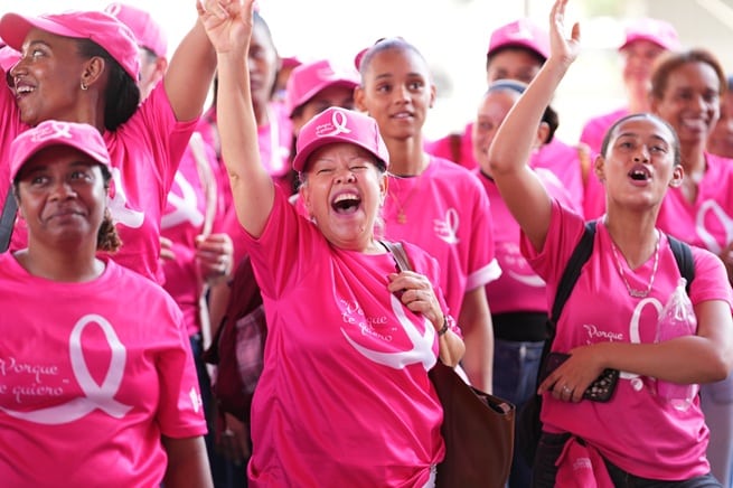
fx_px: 3582
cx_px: 366
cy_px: 244
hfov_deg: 11.7
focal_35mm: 176
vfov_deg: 7.8
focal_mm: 176
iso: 500
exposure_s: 1/200
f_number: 2.8
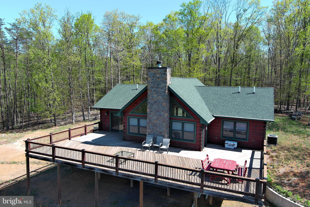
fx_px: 250
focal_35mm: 29
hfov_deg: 63.7
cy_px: 104
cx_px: 155
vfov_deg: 45.0
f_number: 2.8
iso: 100
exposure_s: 1/581
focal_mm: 10.57
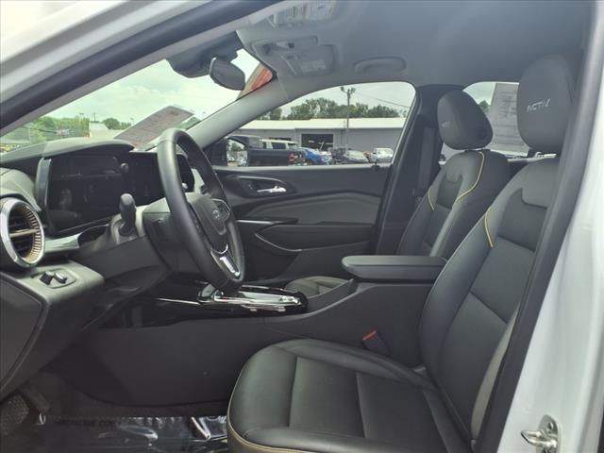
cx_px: 302
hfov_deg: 65.3
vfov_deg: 51.4
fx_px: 471
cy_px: 226
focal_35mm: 27
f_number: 1.9
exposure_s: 1/435
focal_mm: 3.58
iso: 40
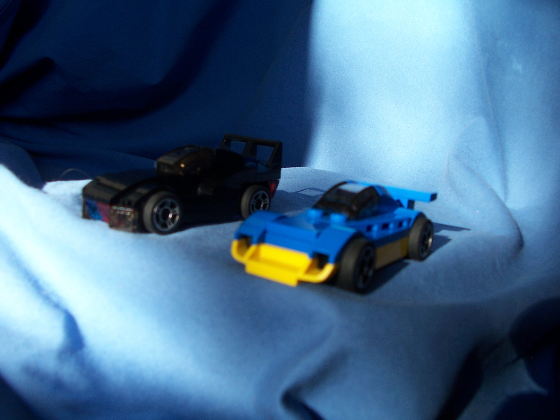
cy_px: 210
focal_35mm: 35
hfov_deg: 52.6
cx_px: 280
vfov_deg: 40.7
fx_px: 566
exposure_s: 1/250
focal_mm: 6
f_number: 2.8
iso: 80
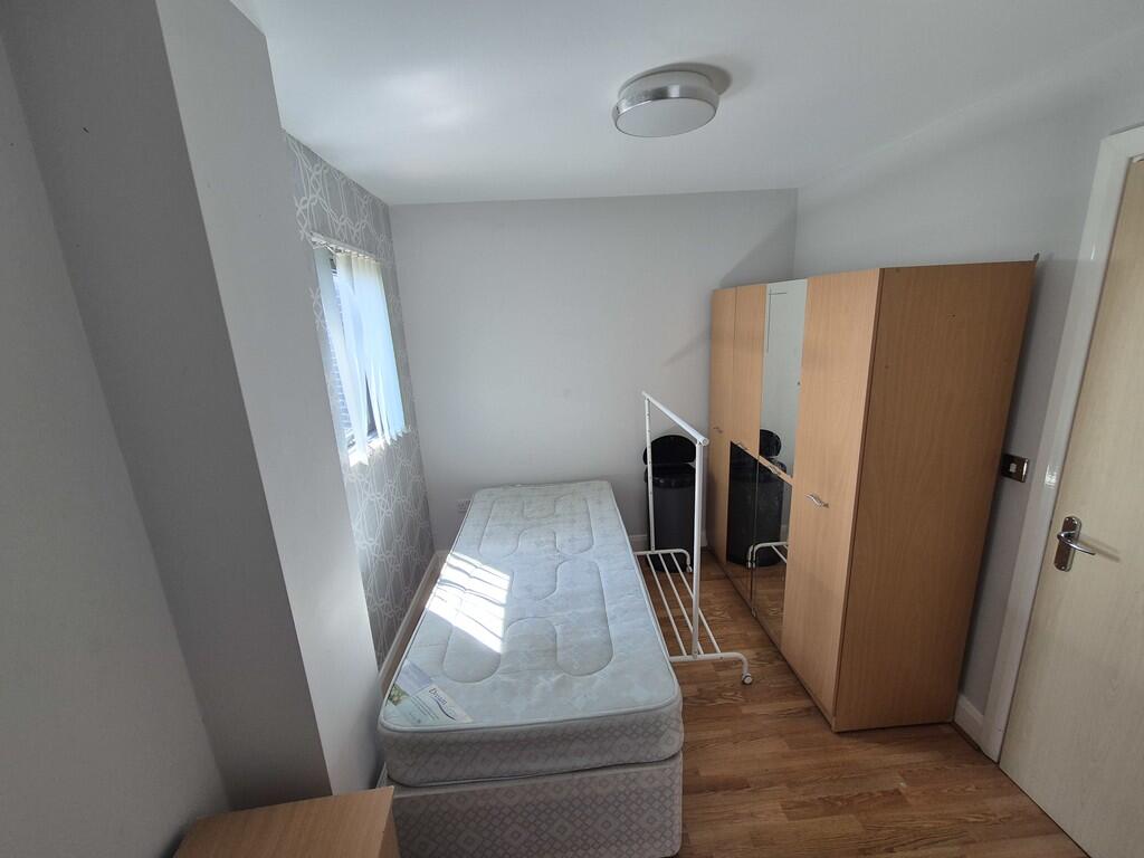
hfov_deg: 106.2
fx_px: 430
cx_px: 572
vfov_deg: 89.9
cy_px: 429
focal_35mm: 13
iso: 100
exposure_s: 1/100
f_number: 2.2
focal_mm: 2.2
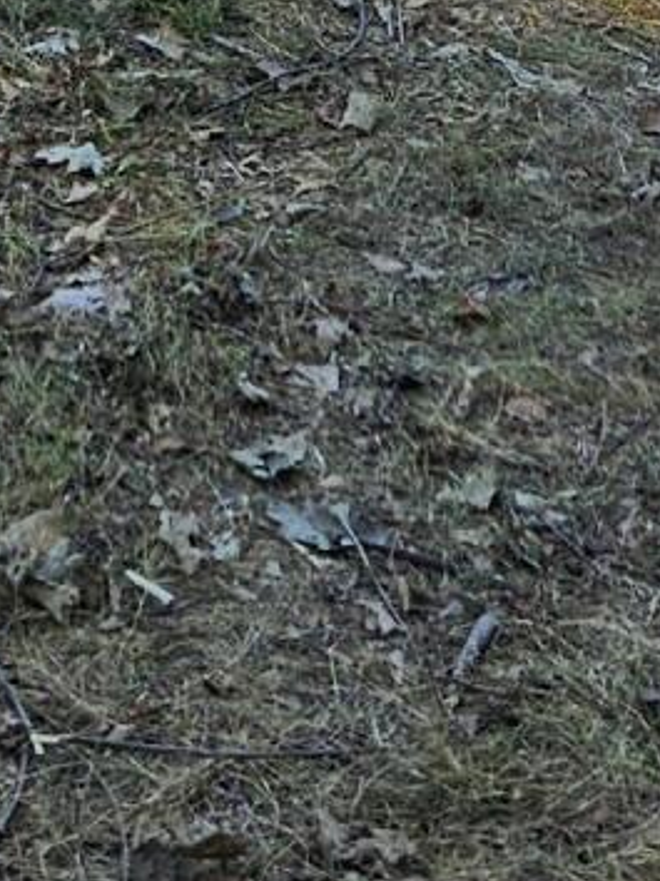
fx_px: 3309
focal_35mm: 130
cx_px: 85
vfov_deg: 13.0
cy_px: -948
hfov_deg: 11.3
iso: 25
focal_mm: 5.4
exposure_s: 1/433
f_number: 1.8
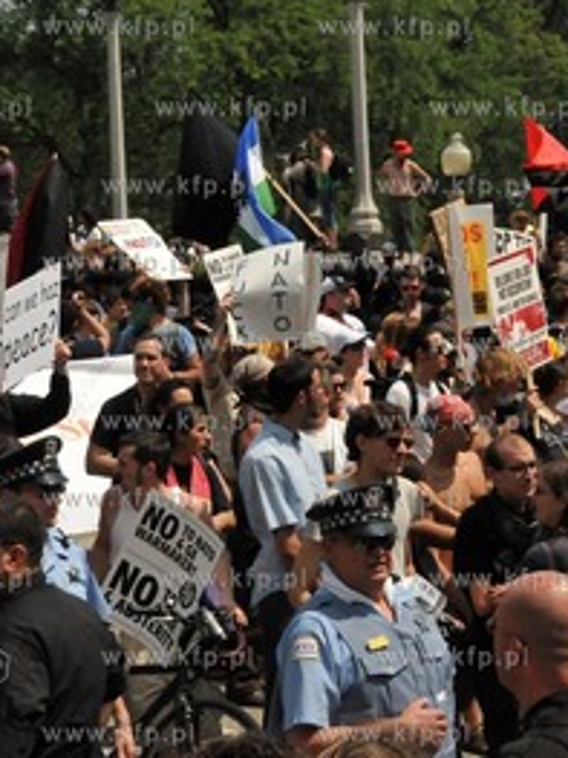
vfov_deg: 17.3
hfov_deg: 13.0
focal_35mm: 114
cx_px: 332
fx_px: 2496
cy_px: 380
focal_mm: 52
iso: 1800
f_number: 11
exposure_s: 1/3200
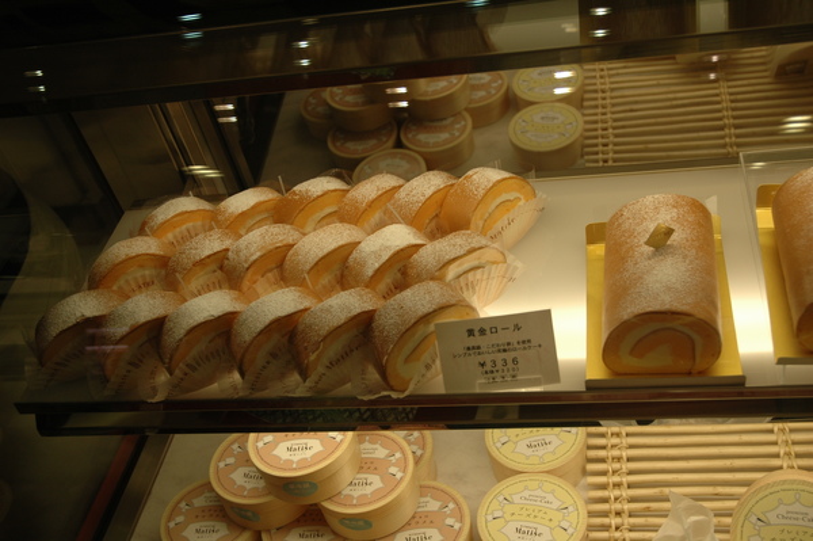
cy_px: 270
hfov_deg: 42.4
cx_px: 406
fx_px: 1049
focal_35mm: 46
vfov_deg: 28.9
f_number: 5
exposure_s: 1/100
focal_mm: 31
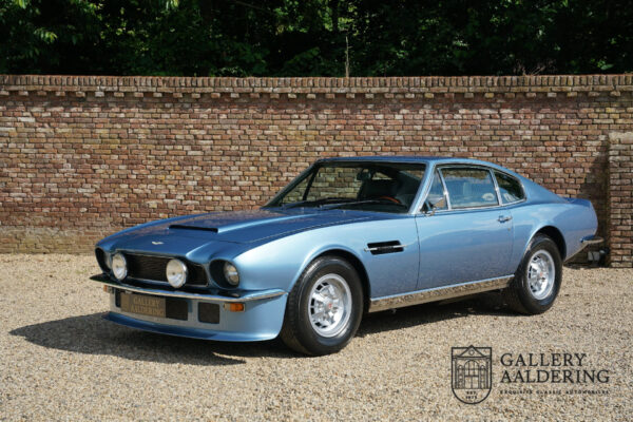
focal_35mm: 58
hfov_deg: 34.8
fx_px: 1011
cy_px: 211
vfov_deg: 23.6
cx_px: 316
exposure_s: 1/250
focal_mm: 57.5
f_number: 5.6
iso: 100
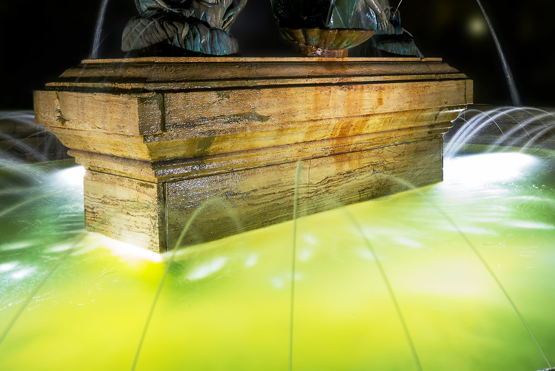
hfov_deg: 44.0
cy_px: 78
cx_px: 451
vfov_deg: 31.2
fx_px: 648
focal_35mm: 42
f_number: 8
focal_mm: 22
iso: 100
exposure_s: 3
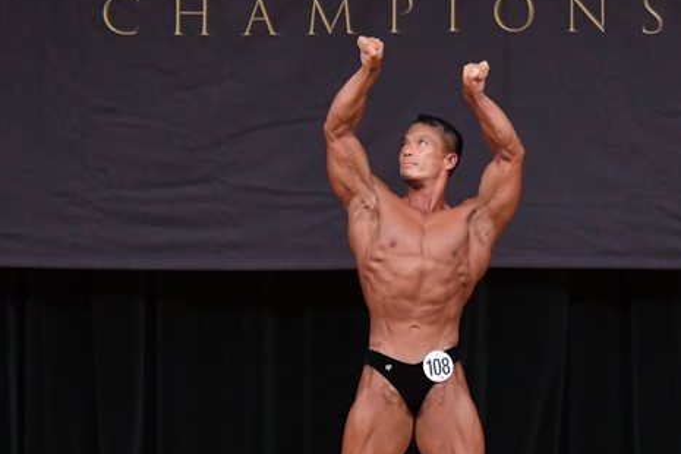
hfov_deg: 5.2
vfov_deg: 3.4
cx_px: 449
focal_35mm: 400
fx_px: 7566
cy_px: 368
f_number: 5.6
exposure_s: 1/400
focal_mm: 160
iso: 4000
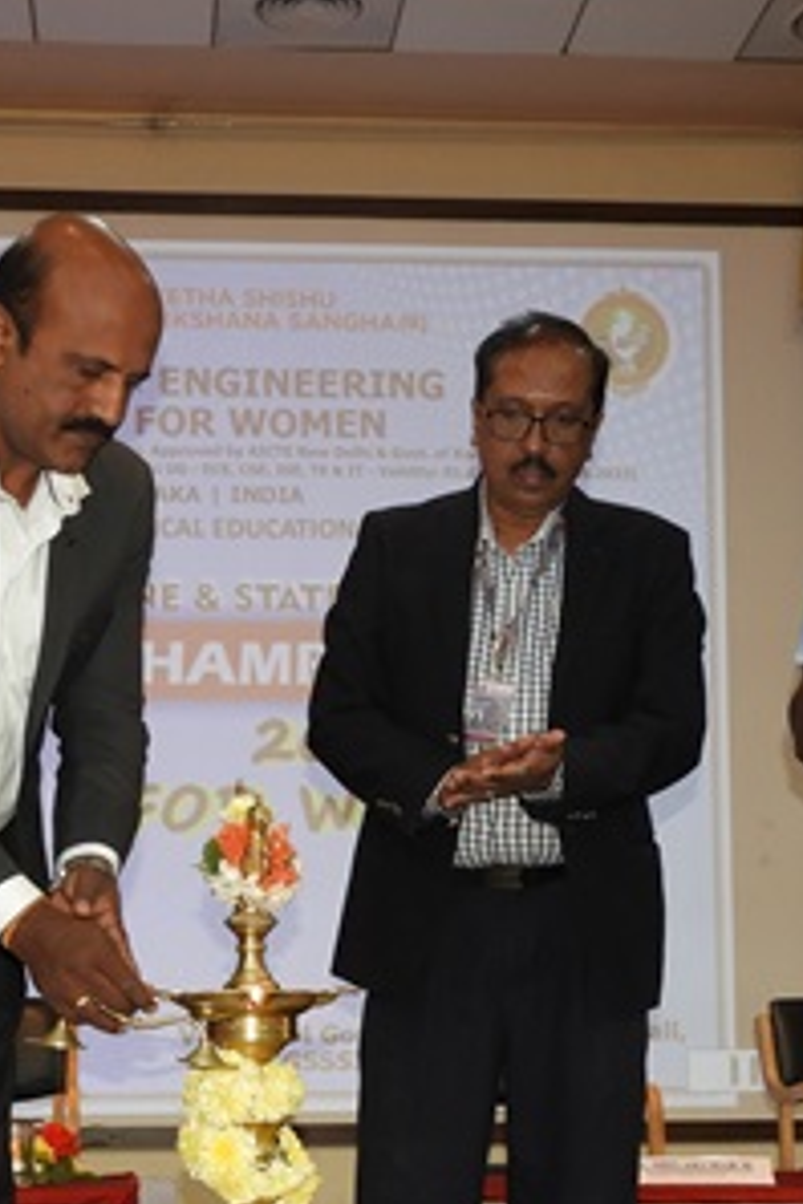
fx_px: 2108
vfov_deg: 31.3
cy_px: 908
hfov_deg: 21.5
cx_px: 280
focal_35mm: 63
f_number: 3.5
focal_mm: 5.4
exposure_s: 1/30
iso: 200
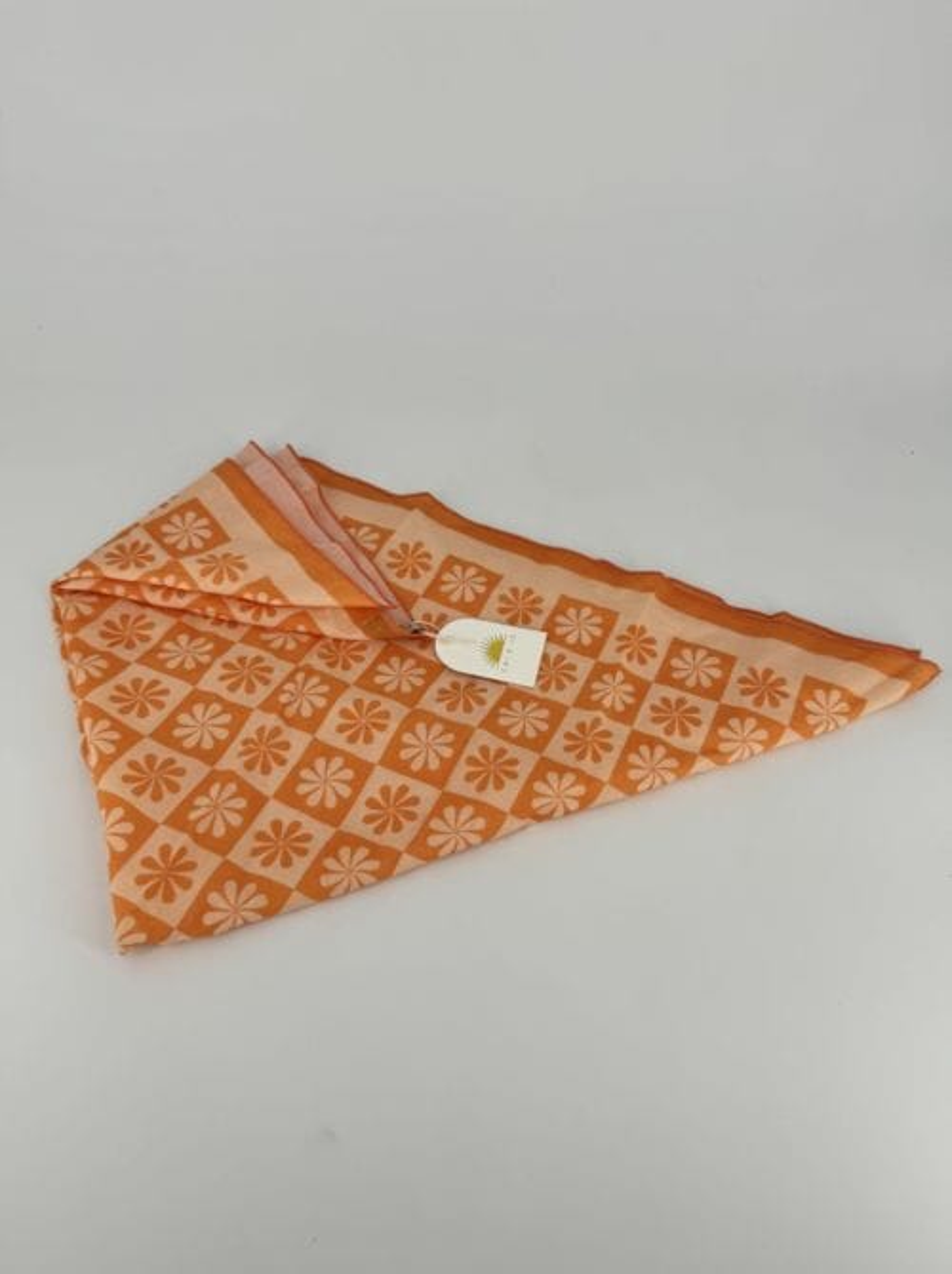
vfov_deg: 71.7
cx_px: 476
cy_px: 637
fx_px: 882
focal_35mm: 24
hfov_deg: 56.7
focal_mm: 6.76
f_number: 1.78
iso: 80
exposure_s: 1/2252
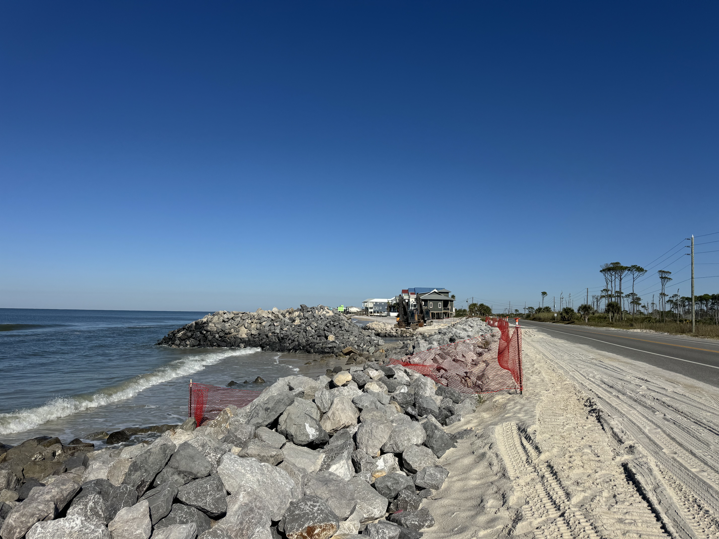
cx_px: 360
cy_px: 270
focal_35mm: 24
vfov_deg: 56.8
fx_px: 498
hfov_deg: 71.6
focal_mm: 6.76
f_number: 1.78
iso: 80
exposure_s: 1/12346
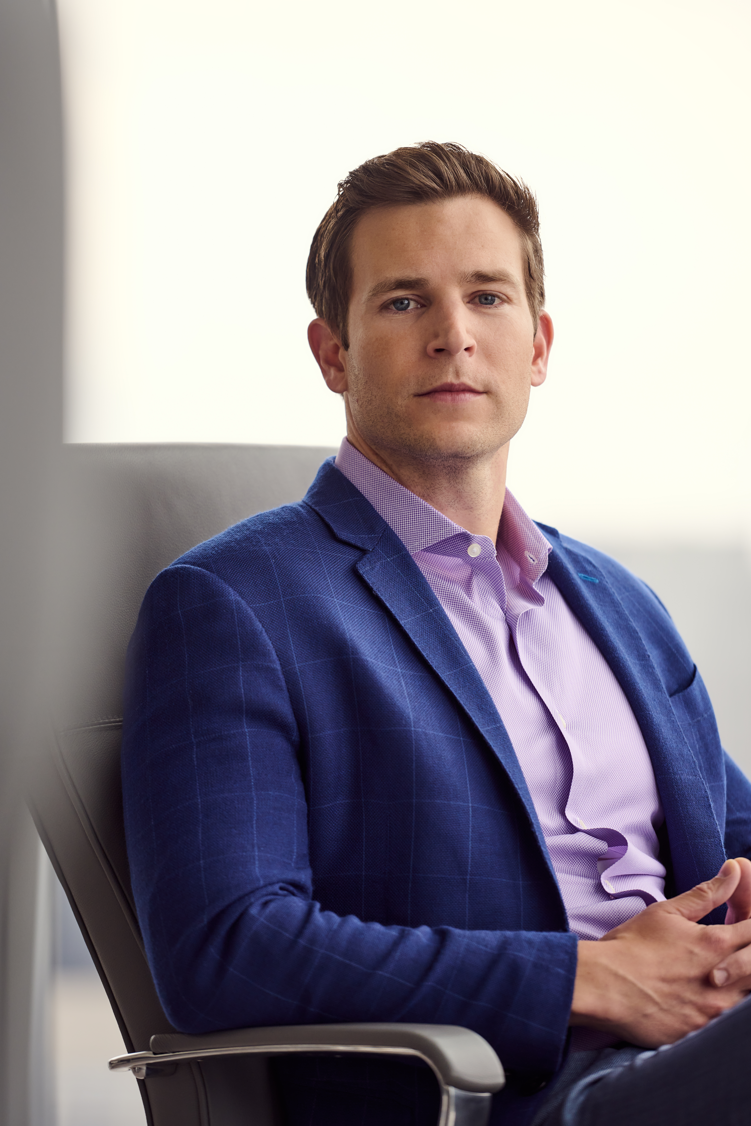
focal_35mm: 175
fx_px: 5476
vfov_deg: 11.7
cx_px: 376
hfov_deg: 7.8
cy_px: 563
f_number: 3.5
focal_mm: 175
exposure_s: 1/320
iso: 250
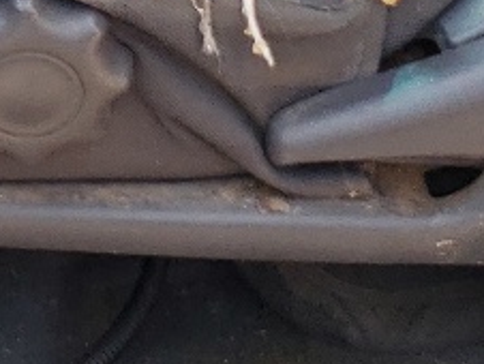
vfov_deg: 7.0
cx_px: -313
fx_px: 2575
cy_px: -837
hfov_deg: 10.3
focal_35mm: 184
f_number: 1.5
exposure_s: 1/476
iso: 50
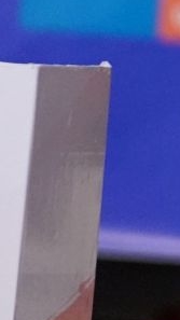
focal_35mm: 1268
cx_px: 556
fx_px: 10762
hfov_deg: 1.0
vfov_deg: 1.7
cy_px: -194
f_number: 2.8
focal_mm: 200
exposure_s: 1/1000
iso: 6400
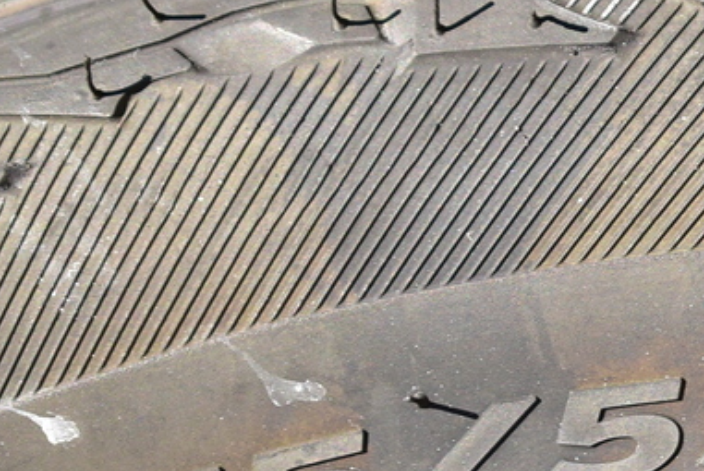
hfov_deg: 7.8
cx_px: 965
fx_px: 5082
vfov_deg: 5.3
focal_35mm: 260
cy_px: 355
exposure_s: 1/160
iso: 100
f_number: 5.6
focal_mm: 55
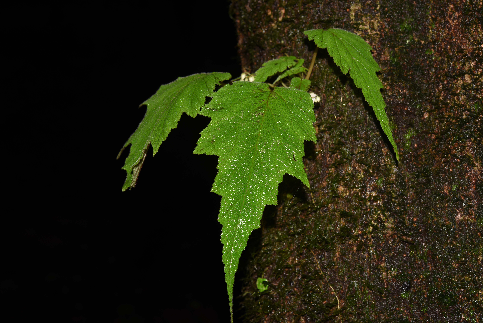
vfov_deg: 22.6
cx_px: 242
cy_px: 162
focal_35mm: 60
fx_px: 805
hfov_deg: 33.4
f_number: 8
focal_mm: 60
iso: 200
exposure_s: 1/250
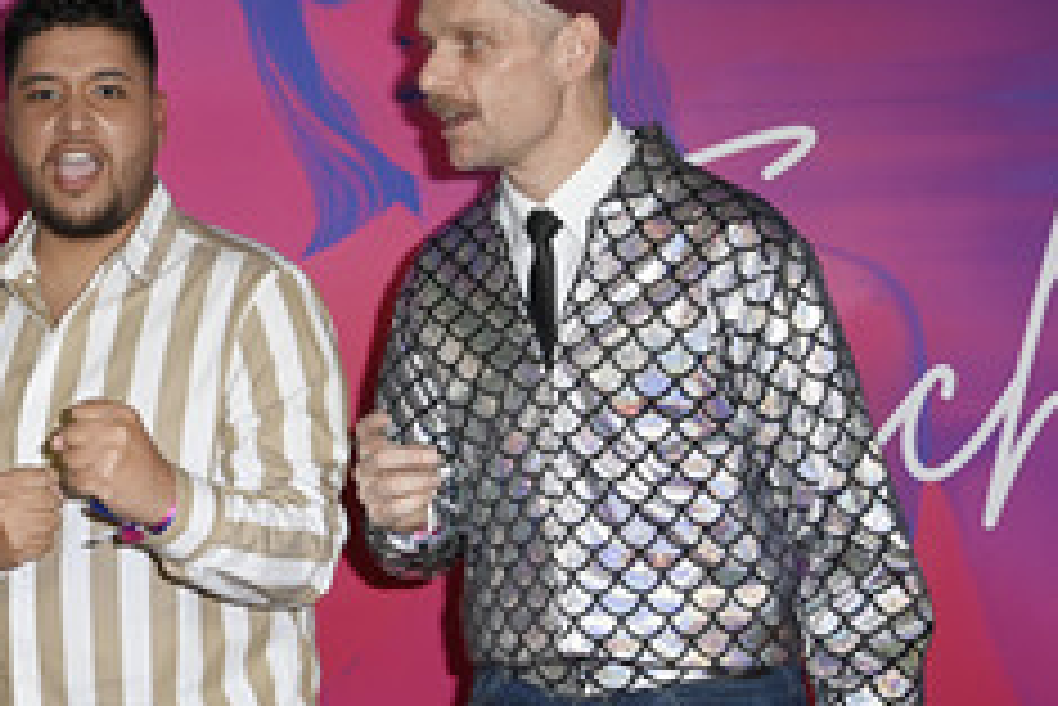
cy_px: 486
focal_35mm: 69
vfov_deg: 19.7
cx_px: 47
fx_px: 2029
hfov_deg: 27.8
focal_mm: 36
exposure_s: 1/250
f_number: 5.6
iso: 500
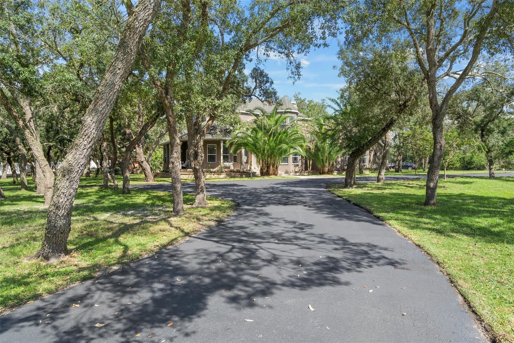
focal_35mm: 21
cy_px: 172
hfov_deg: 81.2
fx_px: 300
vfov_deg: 59.5
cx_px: 257
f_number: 8
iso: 320
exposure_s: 1/500
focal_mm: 21
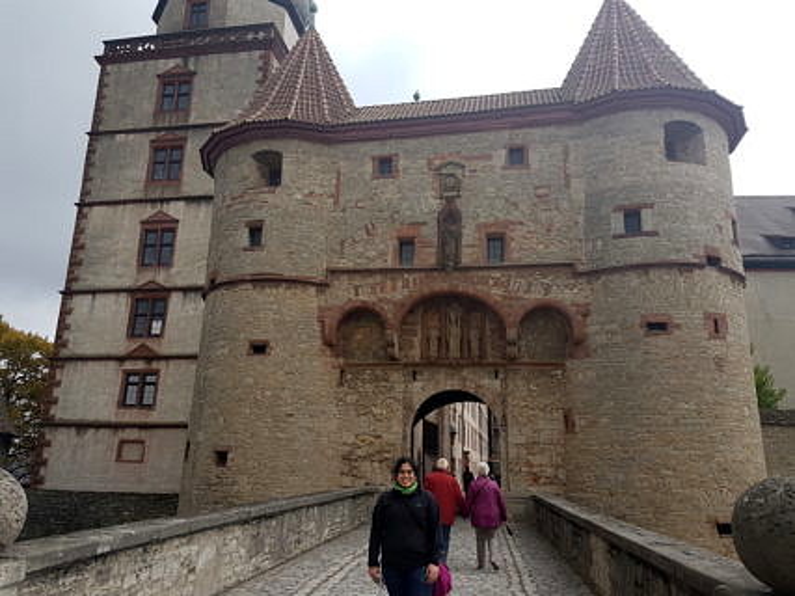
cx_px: 398
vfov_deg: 53.0
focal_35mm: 26
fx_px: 597
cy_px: 298
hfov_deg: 67.3
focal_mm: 4.2
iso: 40
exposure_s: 1/190
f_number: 1.7
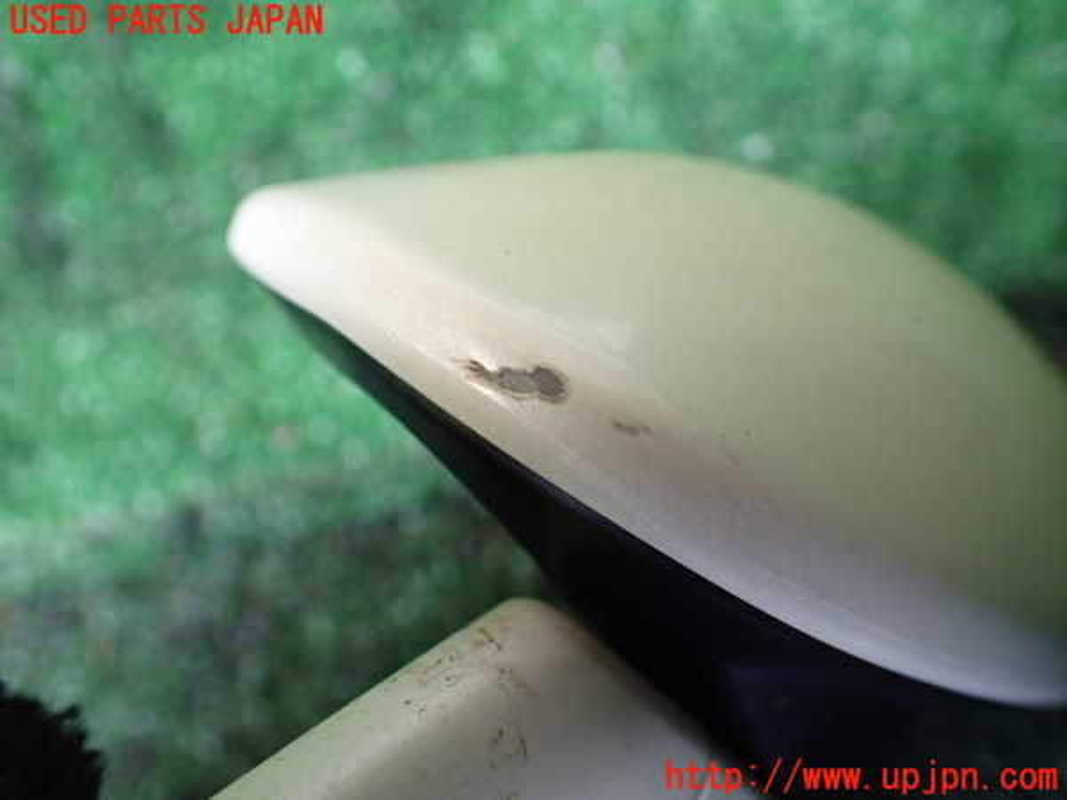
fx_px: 925
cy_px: 400
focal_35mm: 30
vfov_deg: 46.8
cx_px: 534
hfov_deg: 60.0
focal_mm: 5.4
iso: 500
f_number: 2.3
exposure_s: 1/125
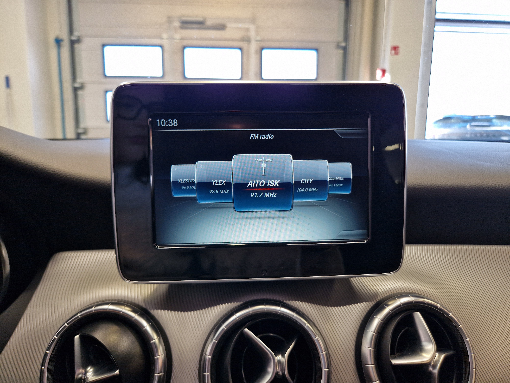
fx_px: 339
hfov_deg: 73.9
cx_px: 255
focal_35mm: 23
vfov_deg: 58.9
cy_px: 192
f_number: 1.8
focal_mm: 5.4
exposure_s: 1/50
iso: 50
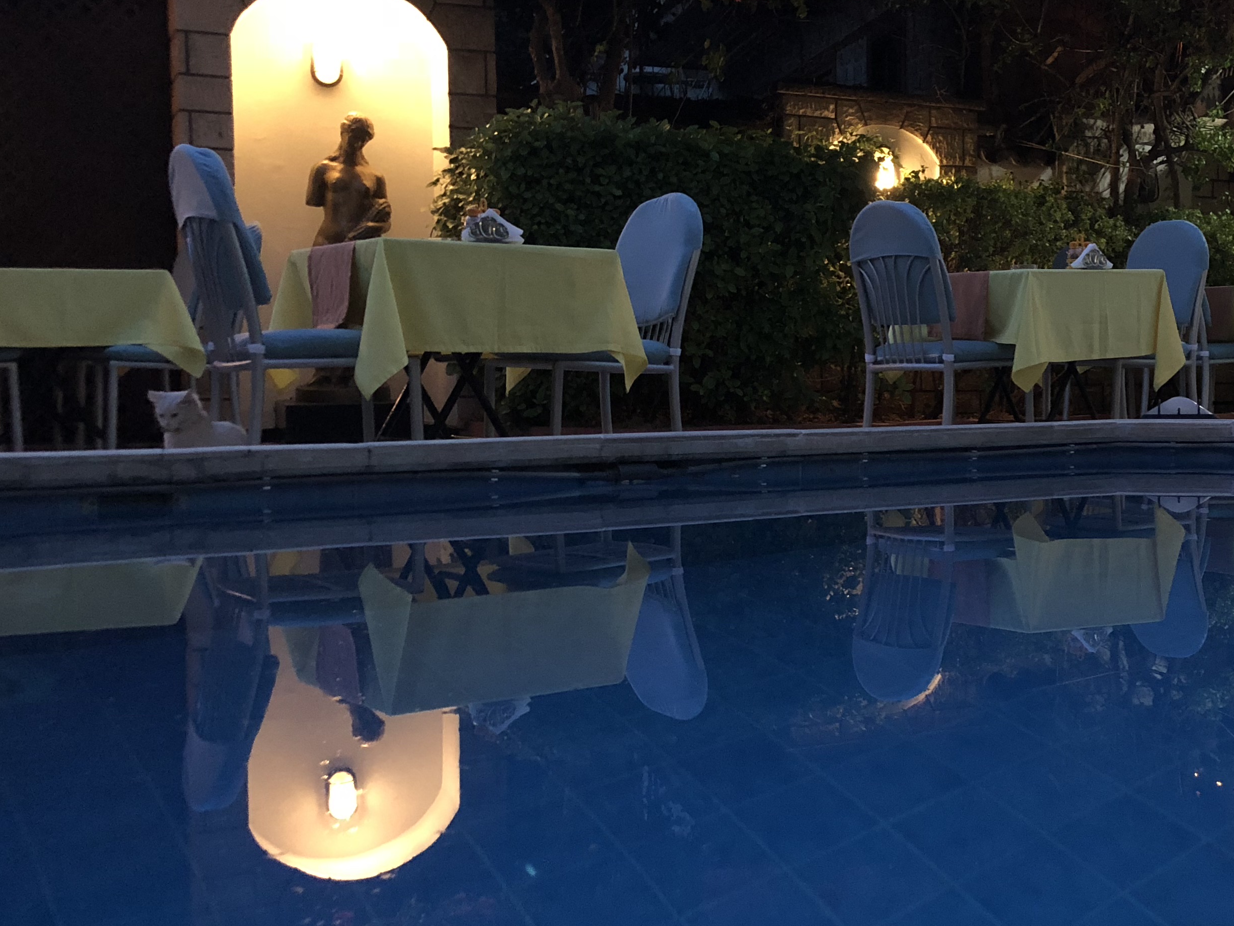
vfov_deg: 31.5
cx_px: 994
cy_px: 465
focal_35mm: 46
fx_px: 1640
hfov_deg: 39.5
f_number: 1.8
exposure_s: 1/4
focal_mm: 3.99
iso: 160
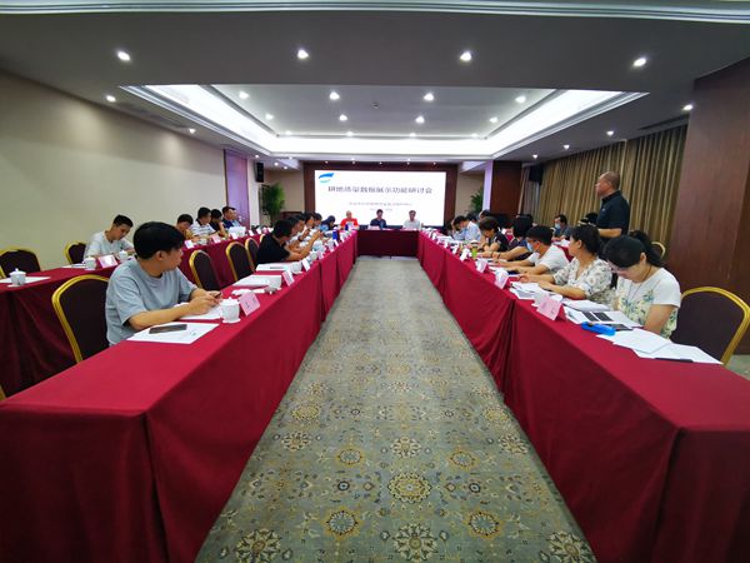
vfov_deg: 74.7
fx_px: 368
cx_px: 375
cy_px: 282
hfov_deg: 91.0
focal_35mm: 17
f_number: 2.2
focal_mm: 2.26
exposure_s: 1/33.3
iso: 250
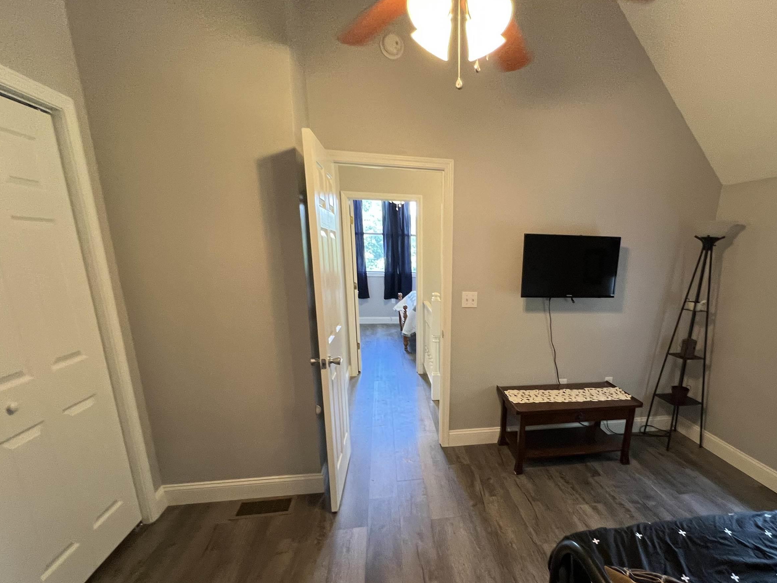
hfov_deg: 89.8
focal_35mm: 17
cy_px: 369
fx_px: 382
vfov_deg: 73.3
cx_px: 469
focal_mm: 1.57
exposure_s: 1/60
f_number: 1.8
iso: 250
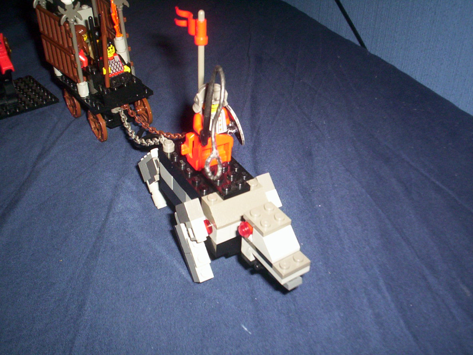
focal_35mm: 38
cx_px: 236
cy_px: 178
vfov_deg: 37.7
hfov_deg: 49.0
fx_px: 519
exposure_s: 1/60
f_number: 4.5
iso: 140
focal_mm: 4.99
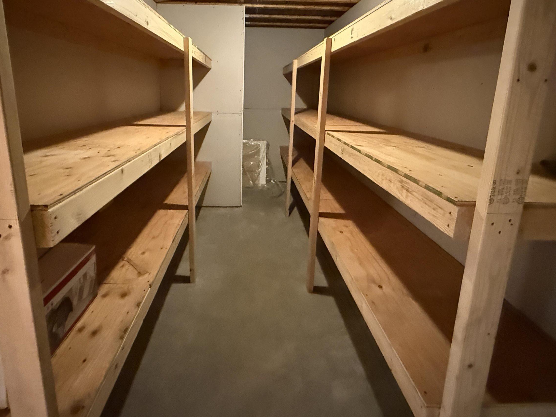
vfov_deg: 67.5
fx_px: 305
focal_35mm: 19
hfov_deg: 84.5
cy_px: 153
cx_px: 254
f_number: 2.2
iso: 1600
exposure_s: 1/40
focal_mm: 2.22
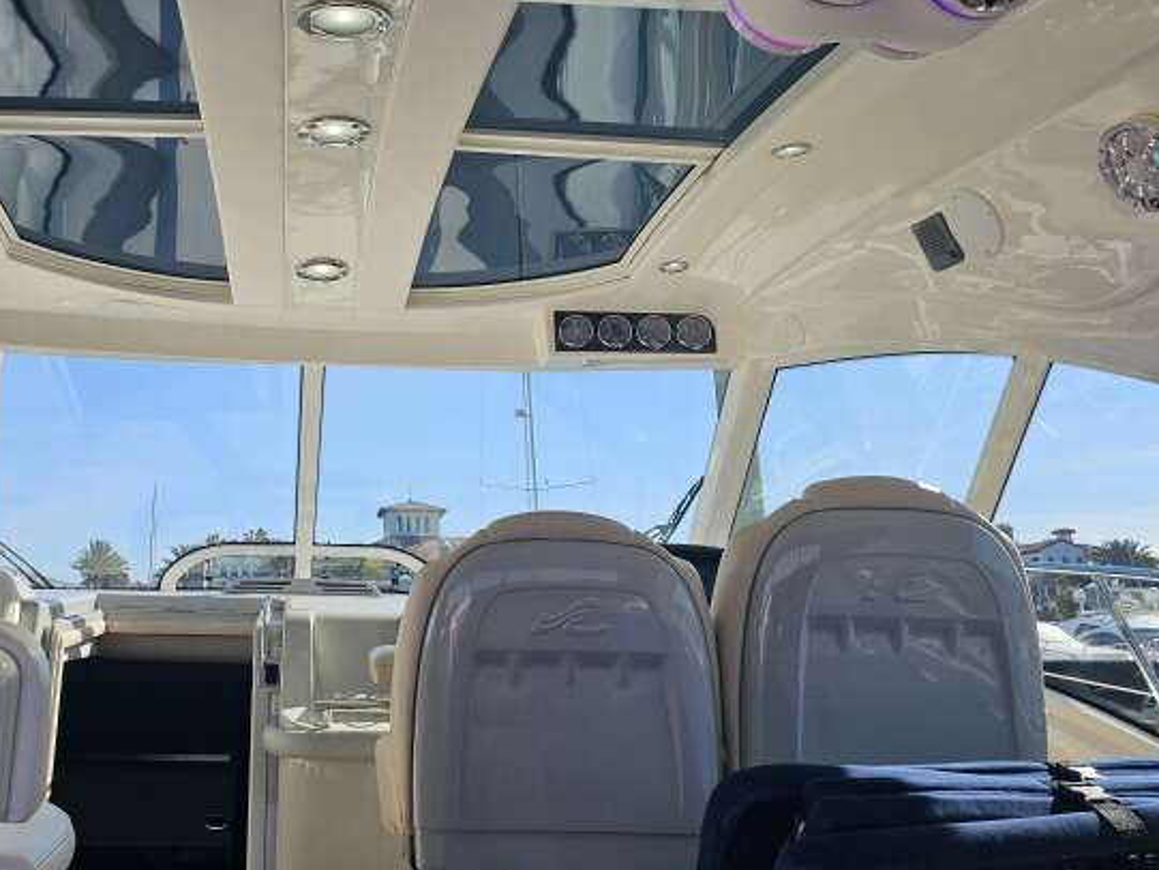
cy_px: 296
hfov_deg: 52.2
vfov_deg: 41.3
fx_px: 1139
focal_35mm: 34
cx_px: 326
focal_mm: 6.3
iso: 10
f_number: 1.7
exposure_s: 1/614
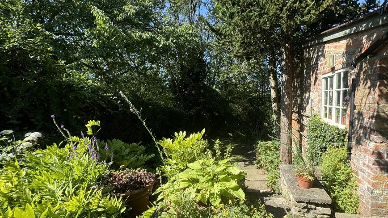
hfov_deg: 92.1
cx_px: 222
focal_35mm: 18
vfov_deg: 61.0
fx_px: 185
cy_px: 113
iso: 40
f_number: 2.2
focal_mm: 2.22
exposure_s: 1/537
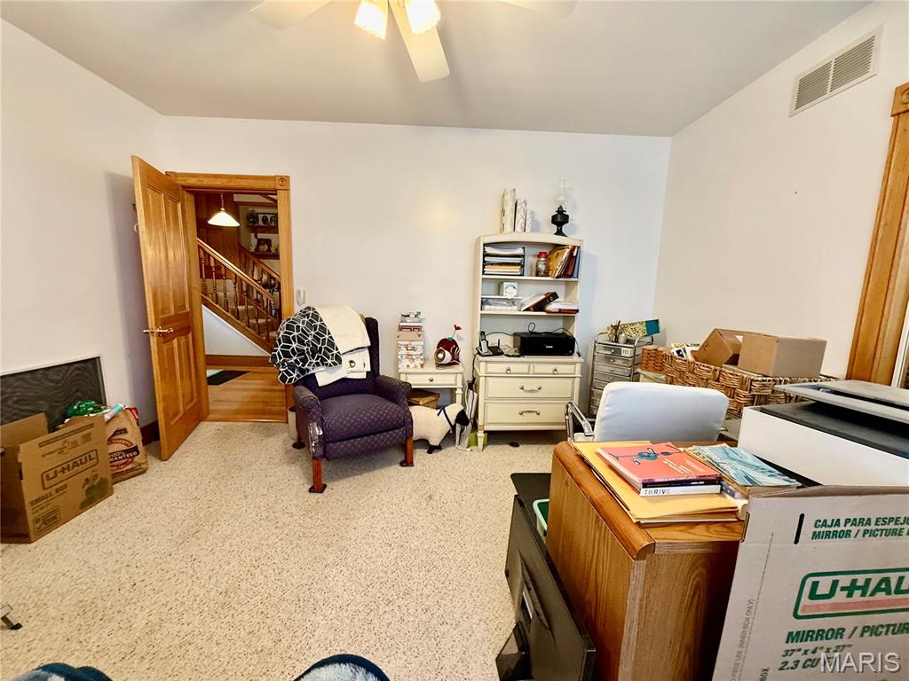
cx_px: 454
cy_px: 340
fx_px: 368
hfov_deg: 102.1
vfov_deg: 85.7
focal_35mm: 14
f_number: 2.2
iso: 250
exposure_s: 1/60
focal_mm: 2.22
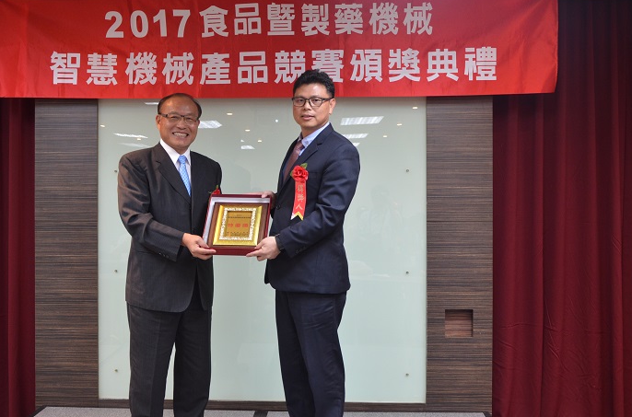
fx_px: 858
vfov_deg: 27.3
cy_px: 189
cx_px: 279
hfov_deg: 40.4
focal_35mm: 49
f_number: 4
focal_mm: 28
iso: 800
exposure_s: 1/40
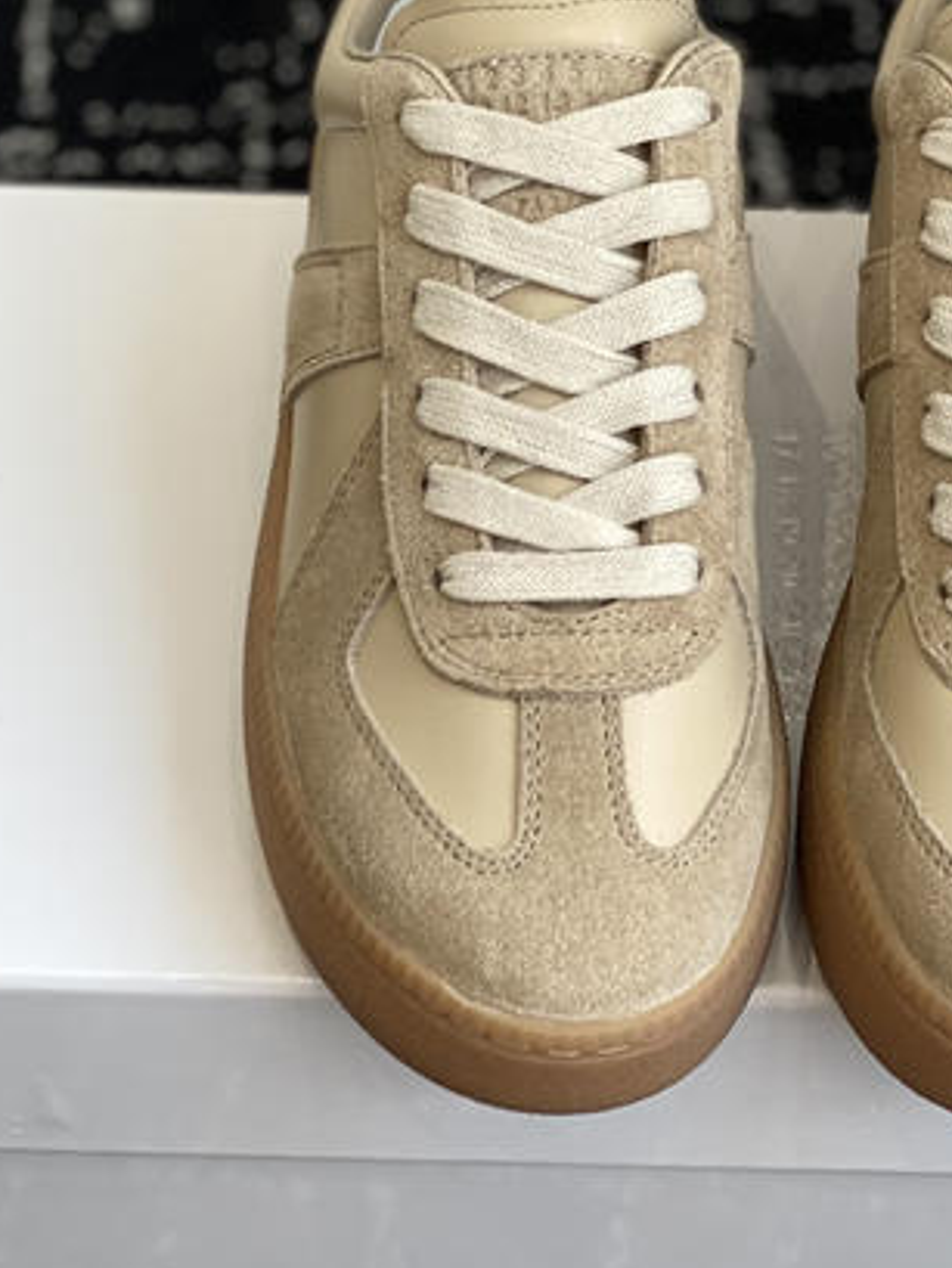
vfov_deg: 17.8
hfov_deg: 13.4
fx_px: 4031
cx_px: 812
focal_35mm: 110
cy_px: 298
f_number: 2
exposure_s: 1/122
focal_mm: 6
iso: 20
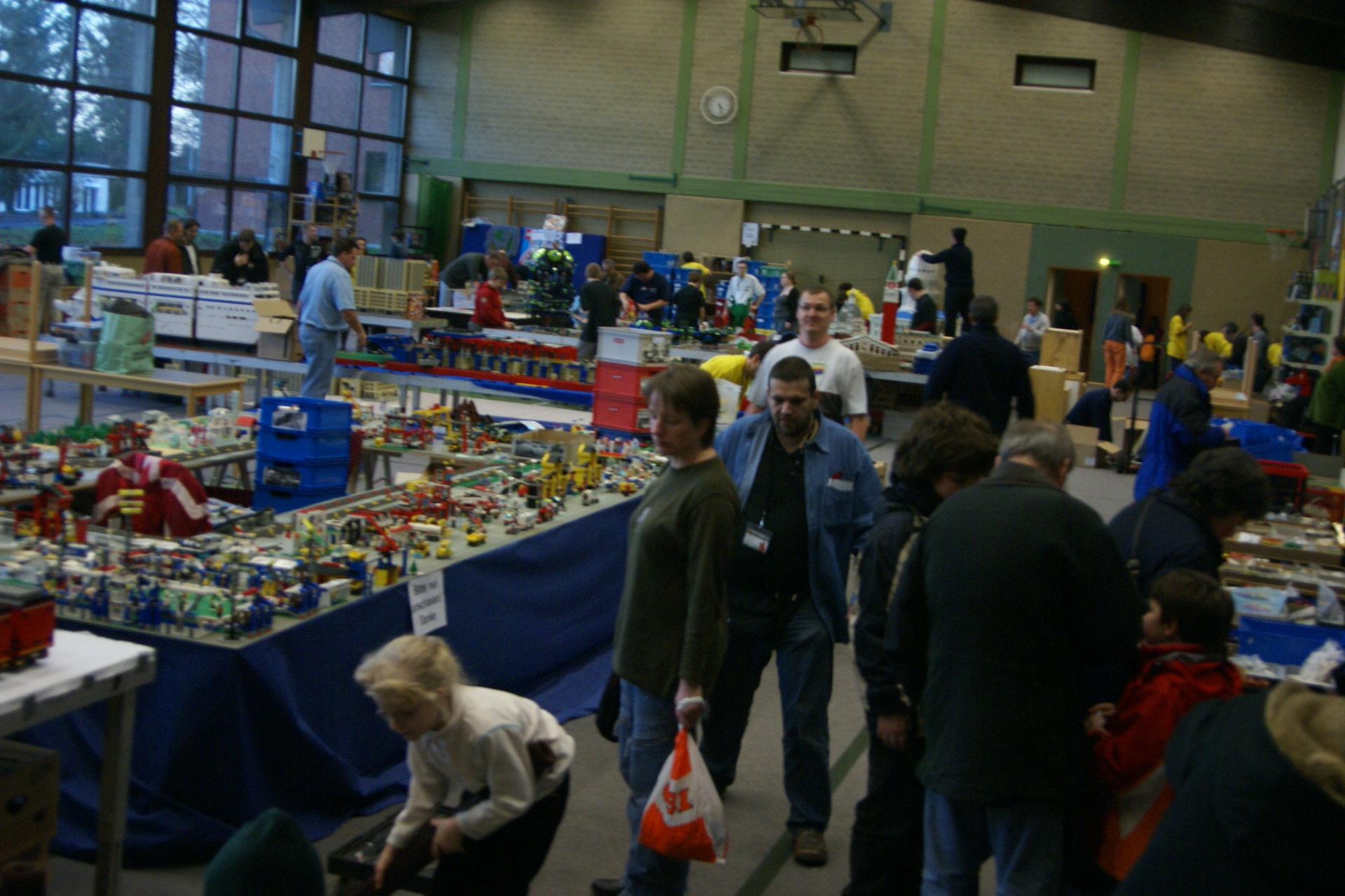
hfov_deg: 46.4
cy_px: 448
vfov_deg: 31.9
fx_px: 1569
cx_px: 672
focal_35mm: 42
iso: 400
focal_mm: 28
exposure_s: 1/50
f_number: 4
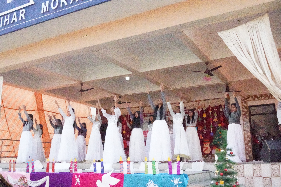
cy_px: 94
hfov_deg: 53.1
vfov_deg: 36.9
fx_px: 281
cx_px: 140
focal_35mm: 36
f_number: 22
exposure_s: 1/8000
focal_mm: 36
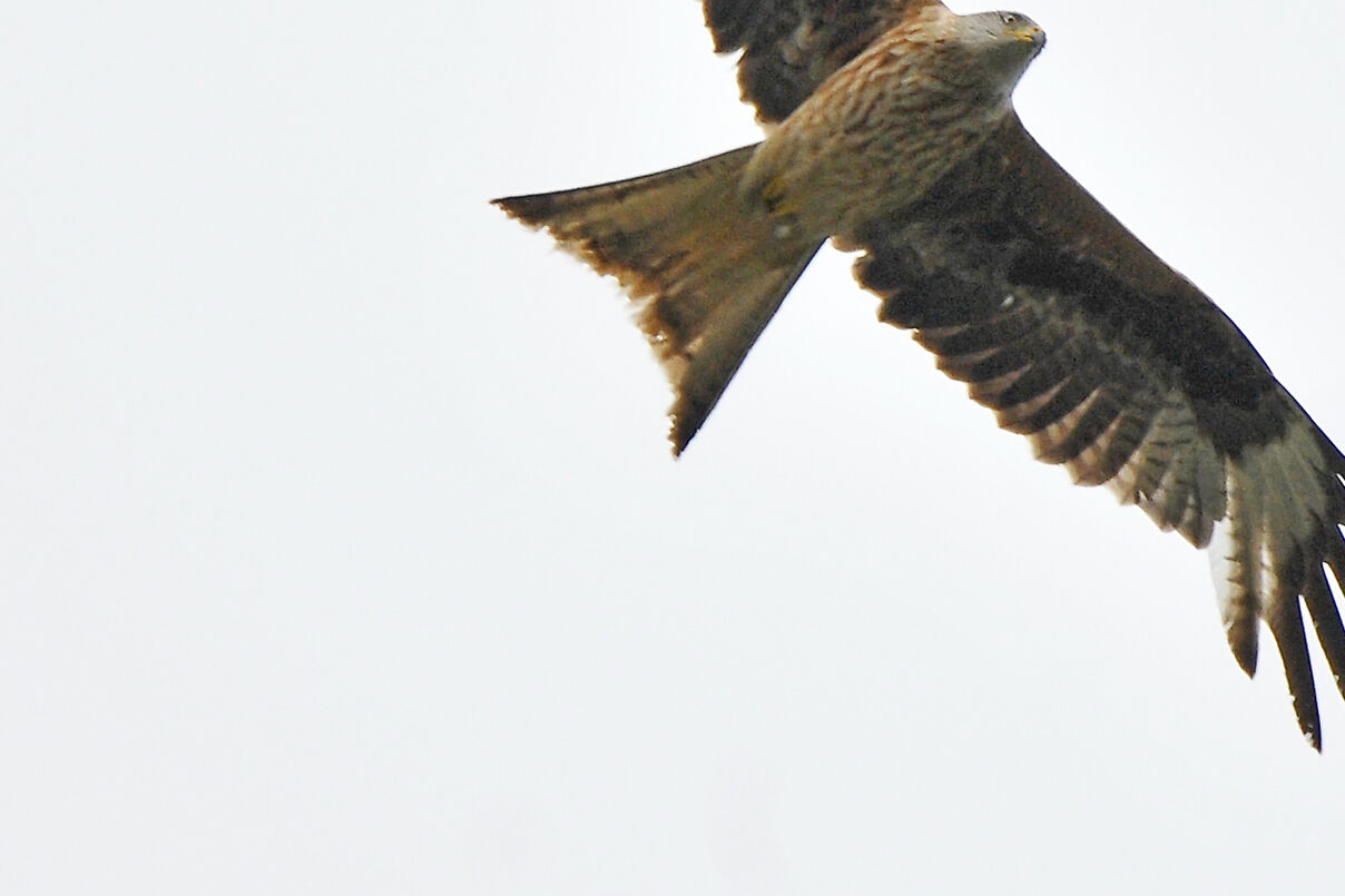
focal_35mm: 1786
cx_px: 1015
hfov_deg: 1.2
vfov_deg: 0.8
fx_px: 66713
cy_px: 41
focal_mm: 600
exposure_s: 1/500
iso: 640
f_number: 7.1
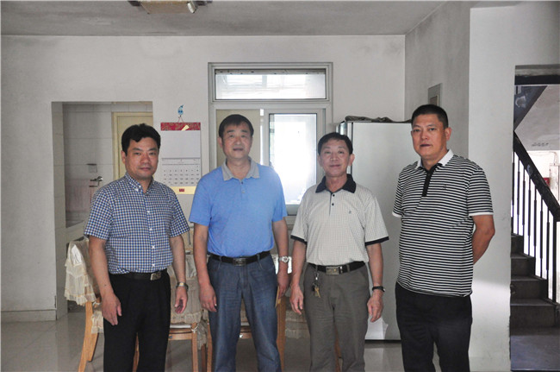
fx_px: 606
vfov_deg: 34.1
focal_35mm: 39
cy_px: 186
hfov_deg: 49.6
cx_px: 280
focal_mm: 26
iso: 2000
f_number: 4
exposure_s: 1/50
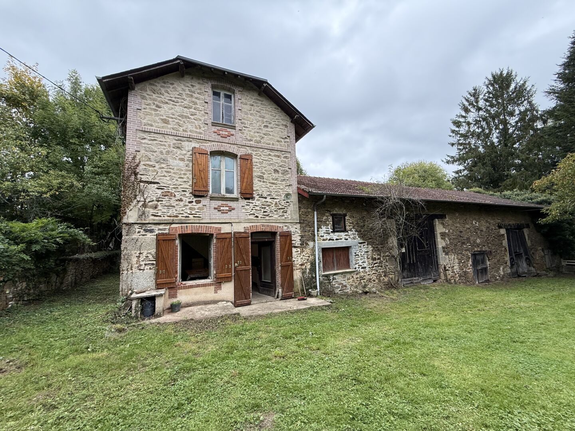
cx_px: 288
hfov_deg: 102.1
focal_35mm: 14
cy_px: 216
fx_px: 233
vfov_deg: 85.7
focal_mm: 2.22
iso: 64
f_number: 2.2
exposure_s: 1/316
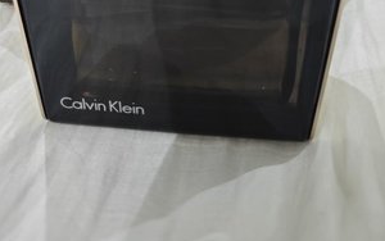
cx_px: 168
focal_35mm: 39
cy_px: -21
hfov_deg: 50.2
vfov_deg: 29.7
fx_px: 410
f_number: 1.9
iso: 640
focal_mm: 8.7
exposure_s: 1/25
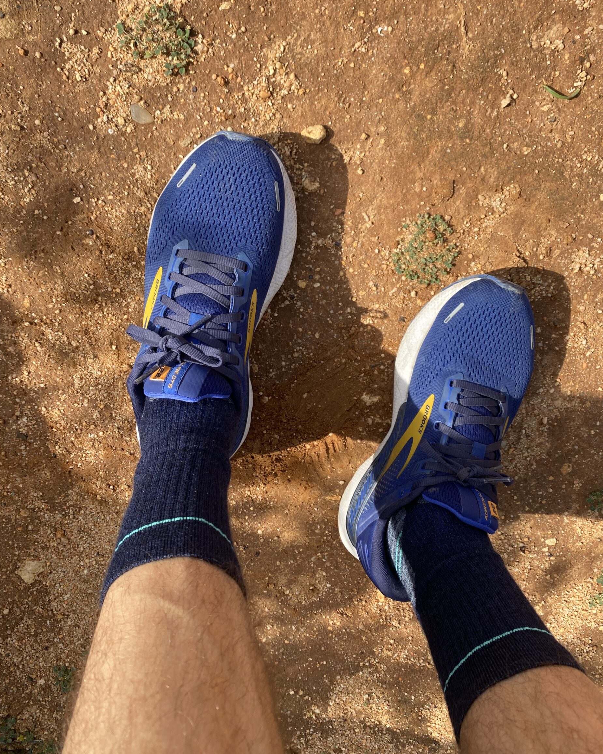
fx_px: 625
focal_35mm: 28
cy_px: 380
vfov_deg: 62.2
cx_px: 302
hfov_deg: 51.5
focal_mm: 4.25
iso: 32
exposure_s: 1/1464
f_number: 1.8
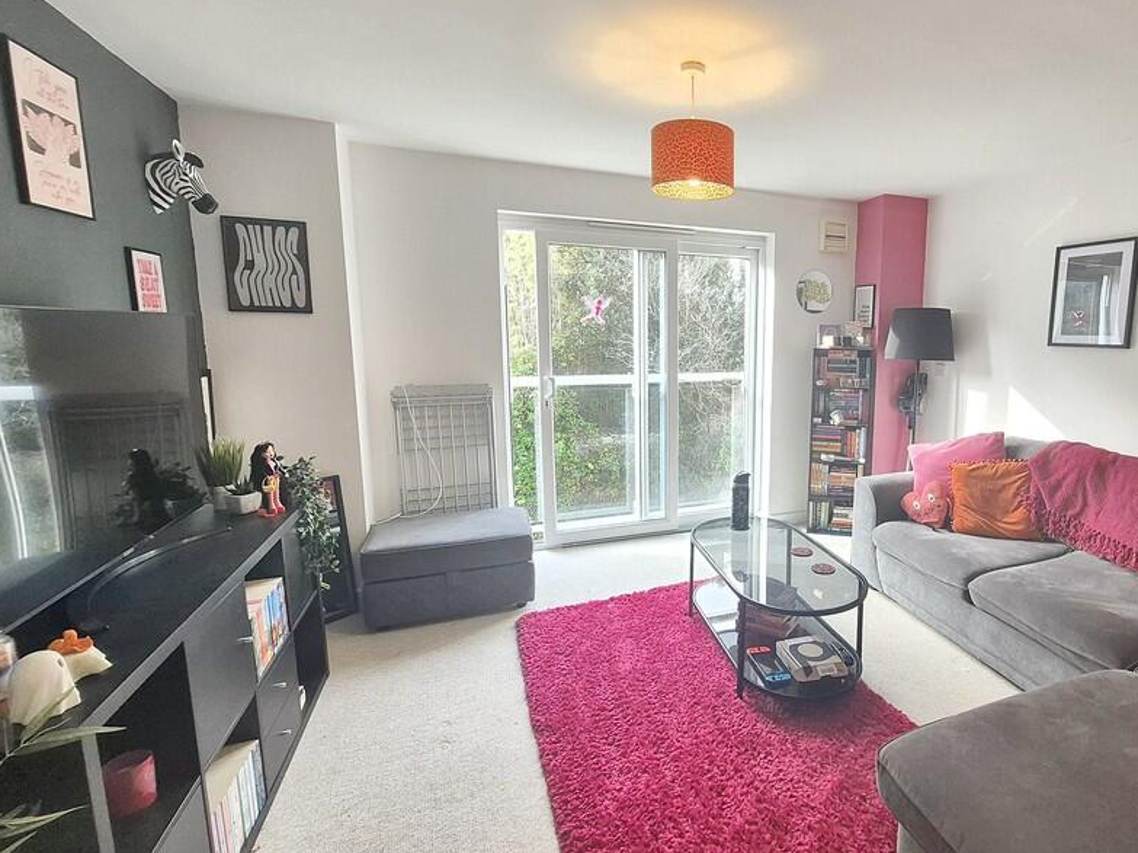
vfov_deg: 74.7
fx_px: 559
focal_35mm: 17
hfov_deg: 88.8
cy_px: 424
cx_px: 725
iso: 80
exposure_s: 1/50
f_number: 2.2
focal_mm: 1.7
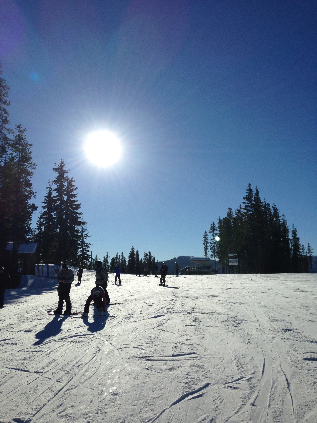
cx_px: 158
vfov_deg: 55.4
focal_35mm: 33
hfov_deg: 42.9
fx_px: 403
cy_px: 212
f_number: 2.4
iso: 50
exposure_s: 1/6024
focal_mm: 4.12
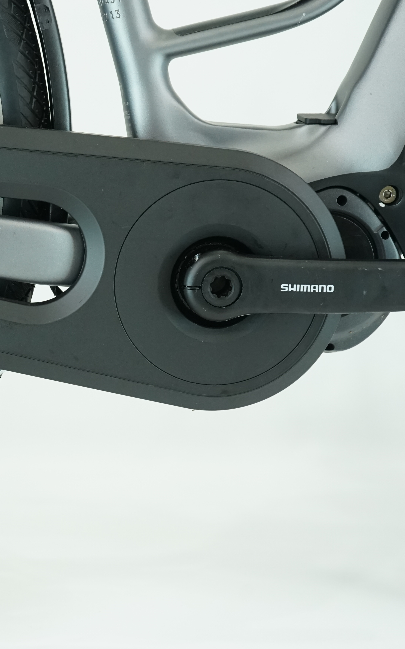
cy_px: 283
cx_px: -42
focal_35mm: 93
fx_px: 1642
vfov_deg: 22.3
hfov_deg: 13.8
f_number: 5.6
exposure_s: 1/200
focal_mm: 53
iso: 1600
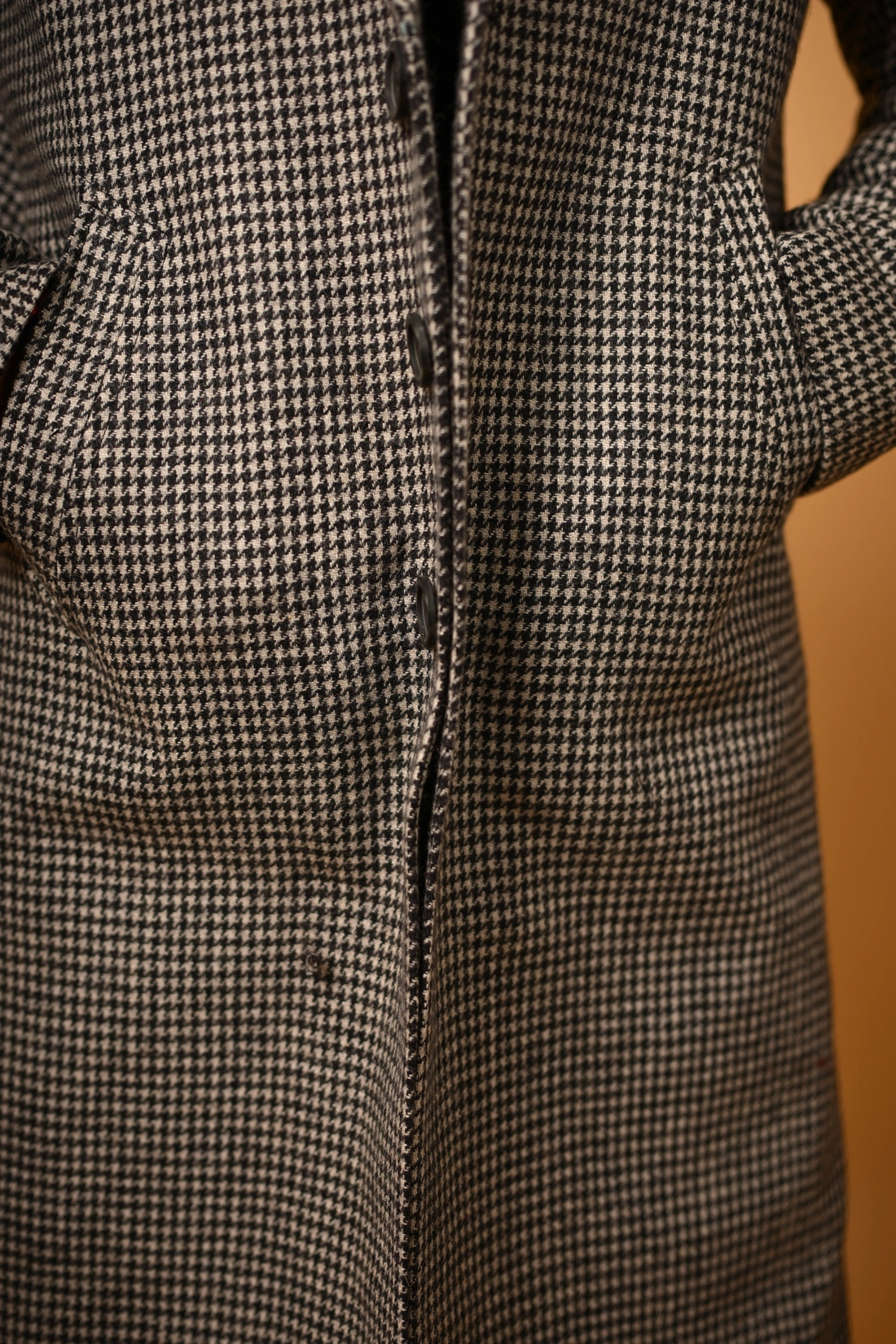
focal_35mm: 50
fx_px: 1867
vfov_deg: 39.6
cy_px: 672
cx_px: 448
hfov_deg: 27.0
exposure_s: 1/1000
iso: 160
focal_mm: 50
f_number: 2.2
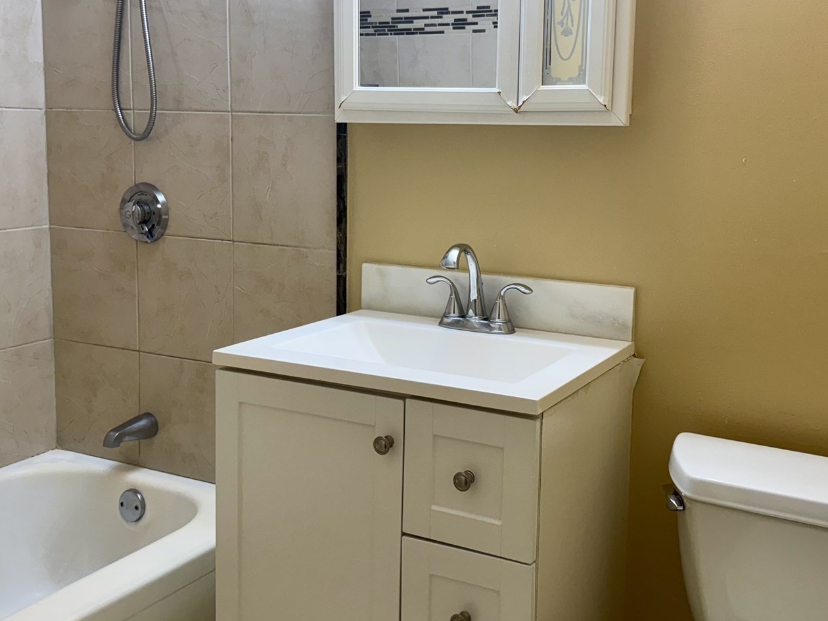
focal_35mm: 39
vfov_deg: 36.7
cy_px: 256
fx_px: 933
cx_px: 477
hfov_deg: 47.7
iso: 100
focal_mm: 6.76
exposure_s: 1/120
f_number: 1.78
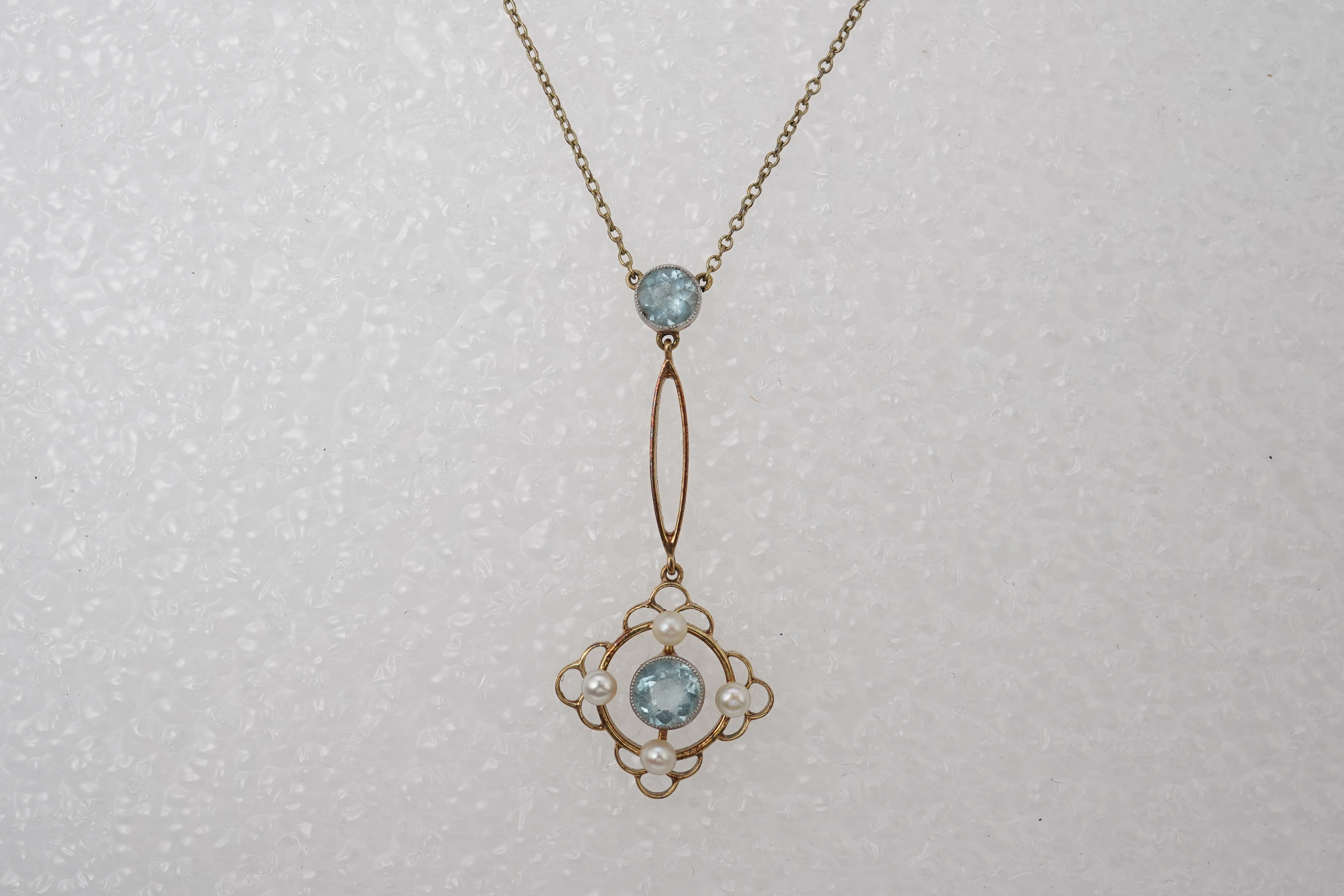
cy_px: 448
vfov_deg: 29.9
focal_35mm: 45
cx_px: 672
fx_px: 1680
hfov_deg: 43.6
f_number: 22
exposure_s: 1/125
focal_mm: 30
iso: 500
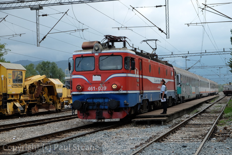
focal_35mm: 67
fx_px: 432
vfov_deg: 20.3
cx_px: 116
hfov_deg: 30.1
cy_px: 78
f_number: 5.6
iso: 200
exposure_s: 1/320
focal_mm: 44.4
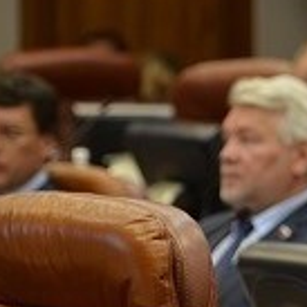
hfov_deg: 6.3
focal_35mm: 273
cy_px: 281
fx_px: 2739
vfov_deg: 6.4
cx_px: 459
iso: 500
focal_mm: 105
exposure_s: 1/60
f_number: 4
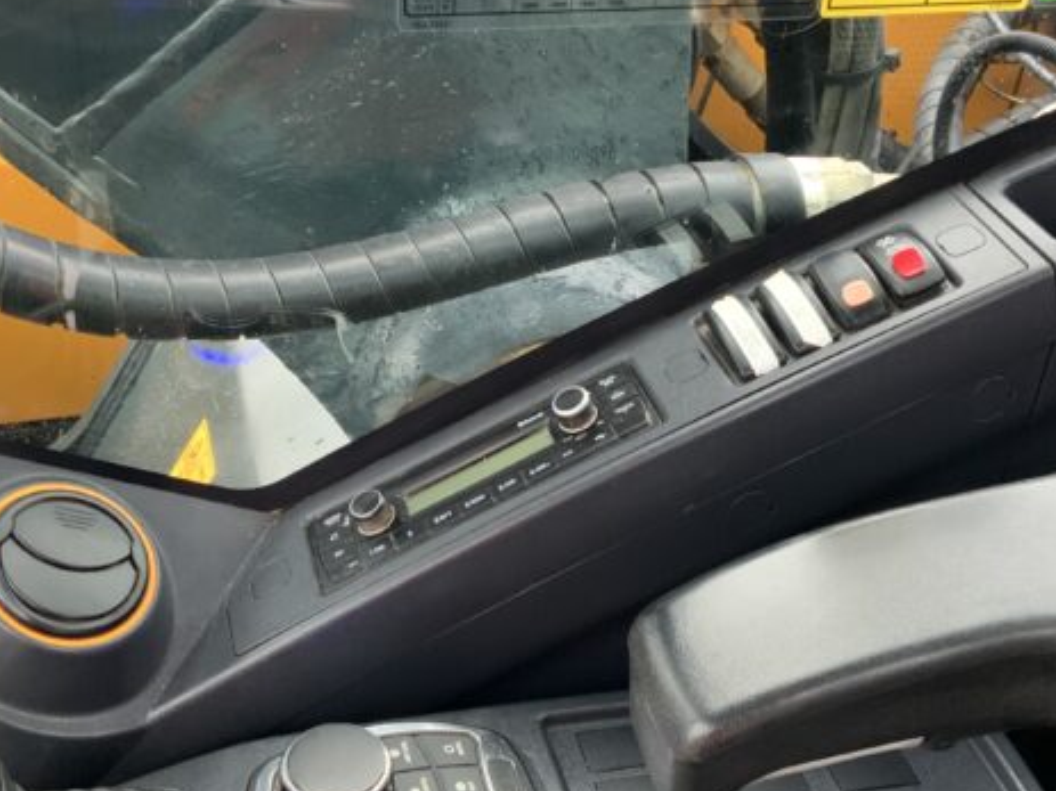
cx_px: 582
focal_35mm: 47
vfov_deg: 30.9
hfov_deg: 40.4
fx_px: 1433
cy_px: 423
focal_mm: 3
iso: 100
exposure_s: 1/60
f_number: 1.8
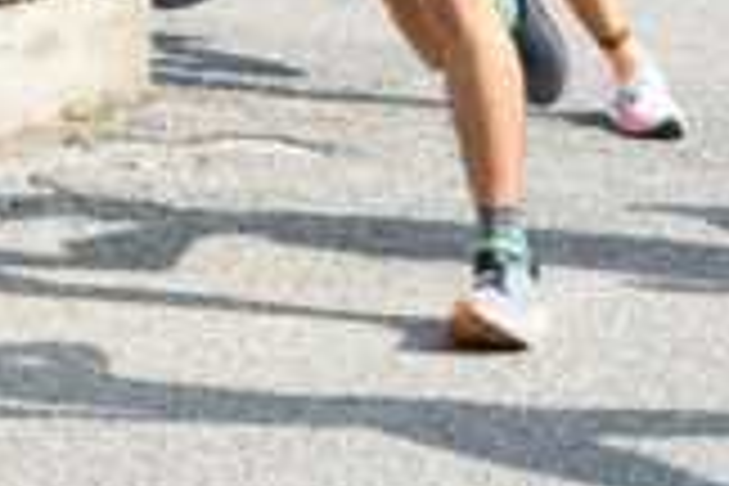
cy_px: -310
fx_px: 5649
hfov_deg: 7.3
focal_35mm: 279
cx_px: 940
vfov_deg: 4.9
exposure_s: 1/1000
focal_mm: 65
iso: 640
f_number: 7.1
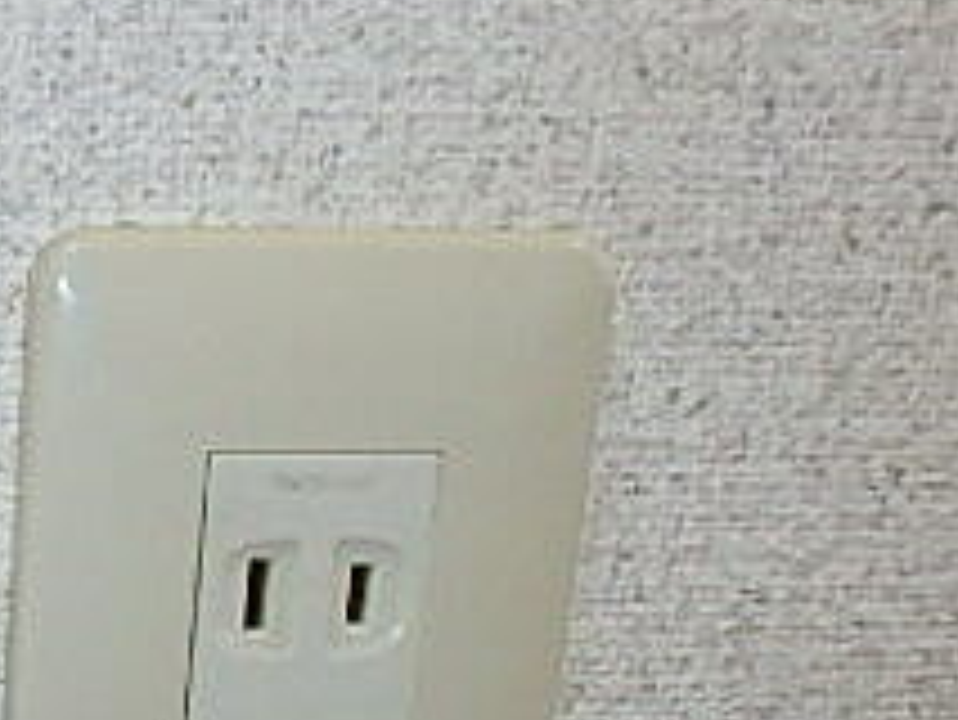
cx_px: -391
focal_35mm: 63
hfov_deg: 25.1
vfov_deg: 22.4
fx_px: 1745
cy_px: 720
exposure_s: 1/30
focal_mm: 3.7
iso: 400
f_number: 6
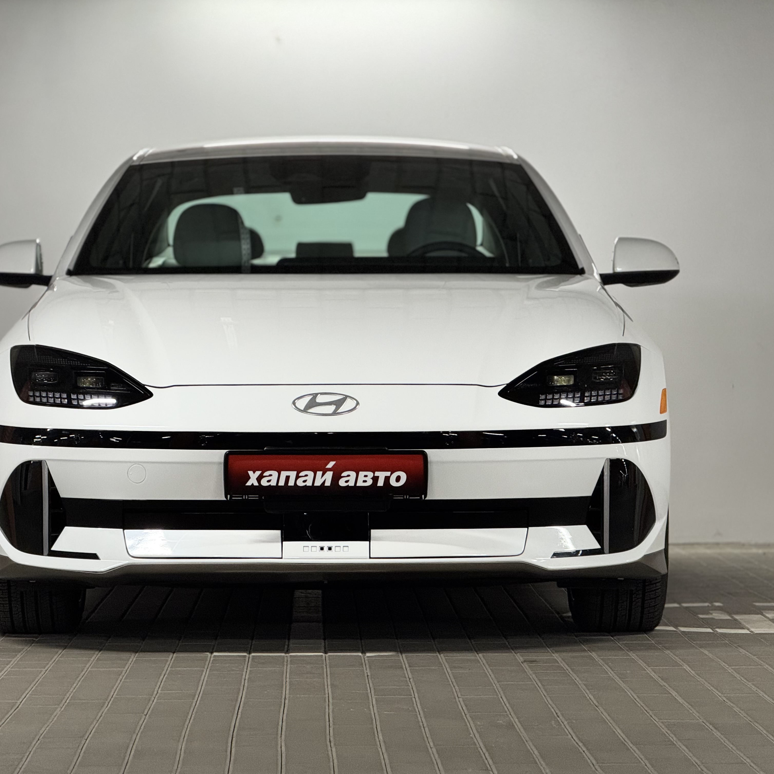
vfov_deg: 12.3
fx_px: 3592
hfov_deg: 12.3
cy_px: 386
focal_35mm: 142
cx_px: 329
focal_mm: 15.66
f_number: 2.8
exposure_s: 1/50
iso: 200
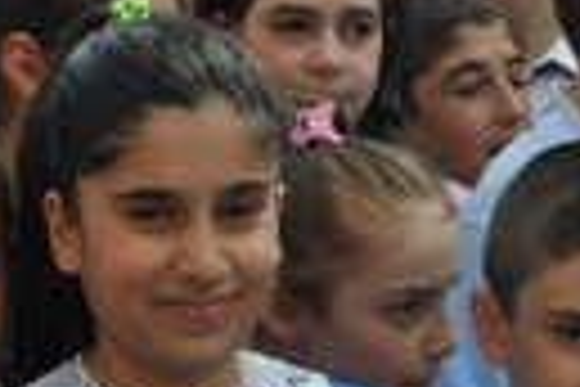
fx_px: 2944
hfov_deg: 11.3
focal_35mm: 183
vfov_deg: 7.4
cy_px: 580
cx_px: 297
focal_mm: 35
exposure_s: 1/200
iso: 200
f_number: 7.1
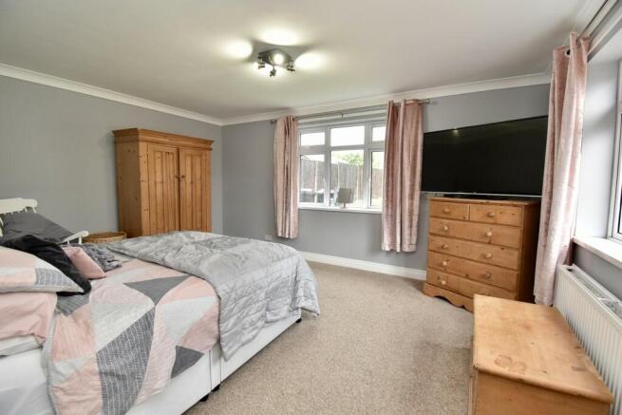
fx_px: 259
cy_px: 208
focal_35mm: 15
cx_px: 311
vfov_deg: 77.4
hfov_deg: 100.4
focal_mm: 10
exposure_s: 1/60
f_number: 7.1
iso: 800
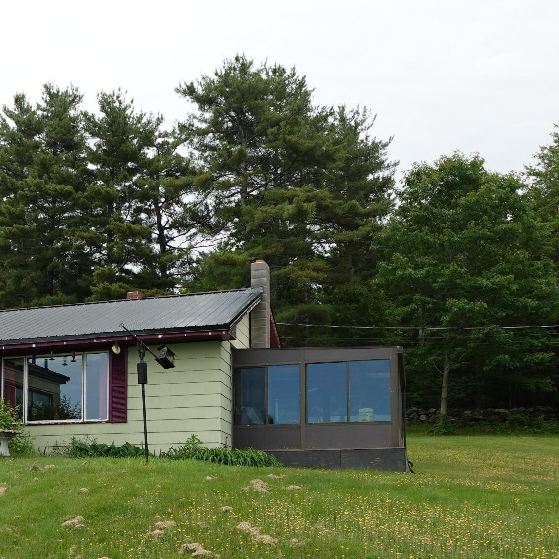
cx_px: 101
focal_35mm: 45
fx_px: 822
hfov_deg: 36.1
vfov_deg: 36.1
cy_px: 458
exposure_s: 1/2000
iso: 125
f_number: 2
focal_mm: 7.6
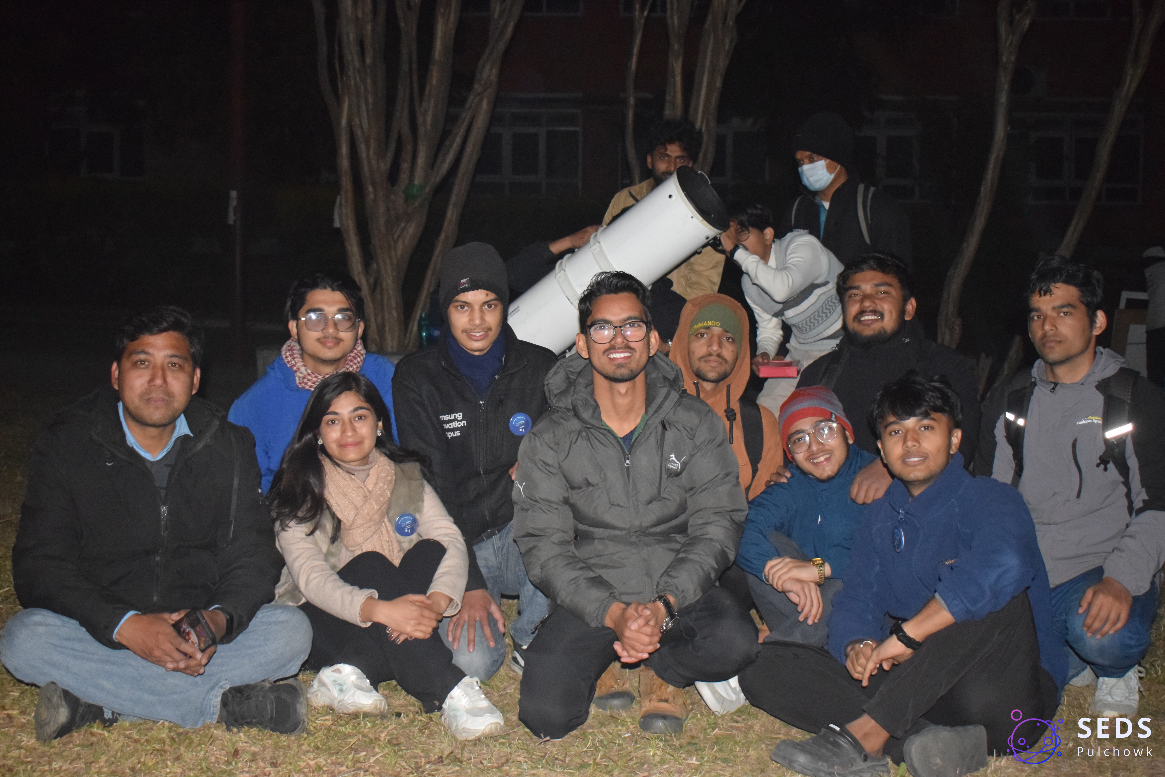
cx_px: 582
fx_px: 1553
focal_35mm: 48
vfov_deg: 28.1
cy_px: 388
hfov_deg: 41.1
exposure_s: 1/60
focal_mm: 32
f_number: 4.5
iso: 3200
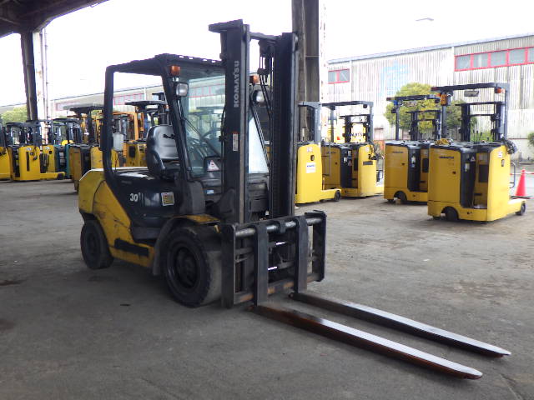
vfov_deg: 41.8
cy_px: 200
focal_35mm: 34
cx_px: 267
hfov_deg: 54.0
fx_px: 524
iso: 125
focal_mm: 6.1
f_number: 3.8
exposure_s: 1/80
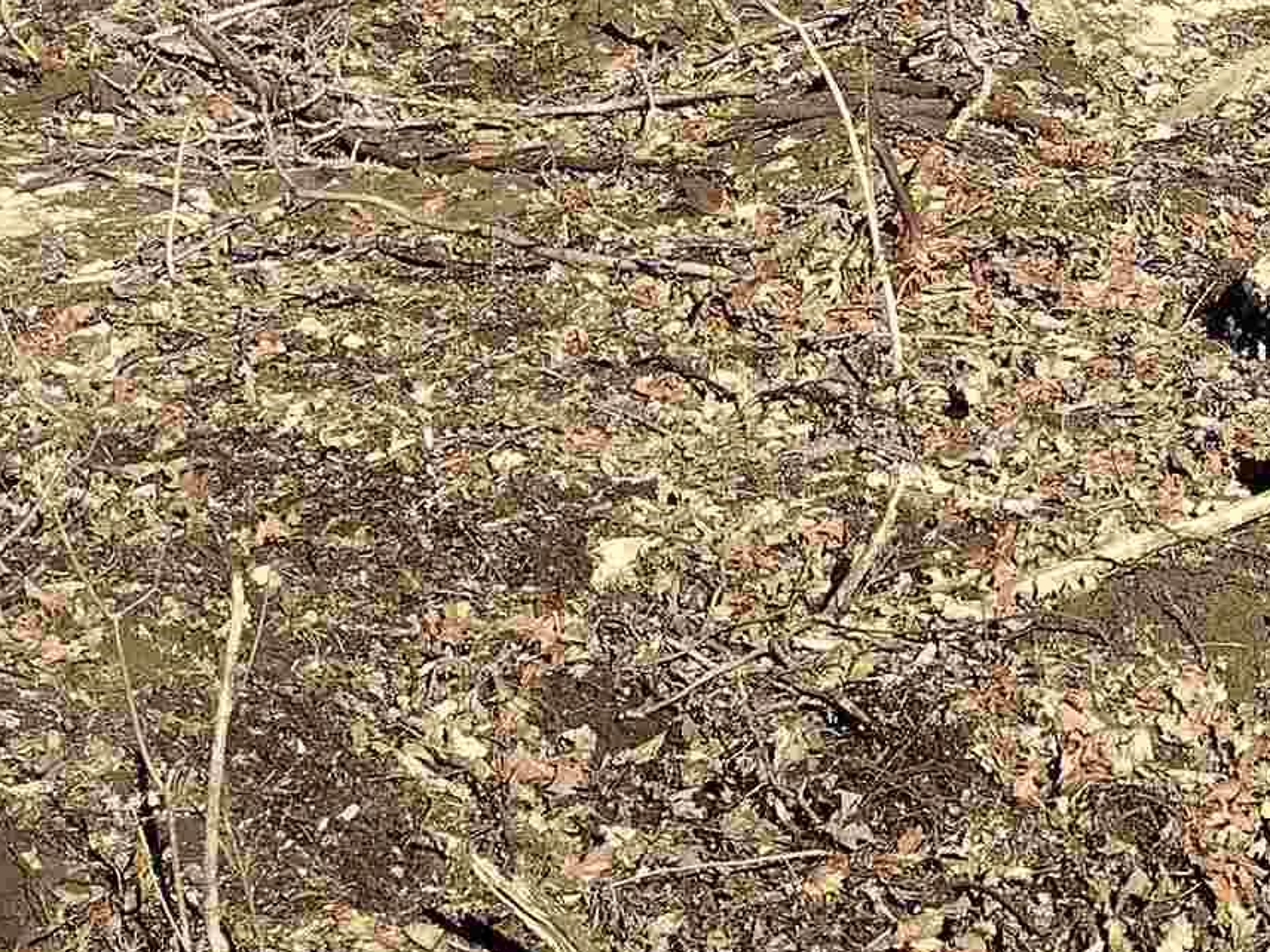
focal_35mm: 97
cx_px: 1468
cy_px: -524
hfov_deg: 19.2
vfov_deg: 14.2
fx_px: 3558
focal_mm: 4.71
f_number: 1.7
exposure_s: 1/1464
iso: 100
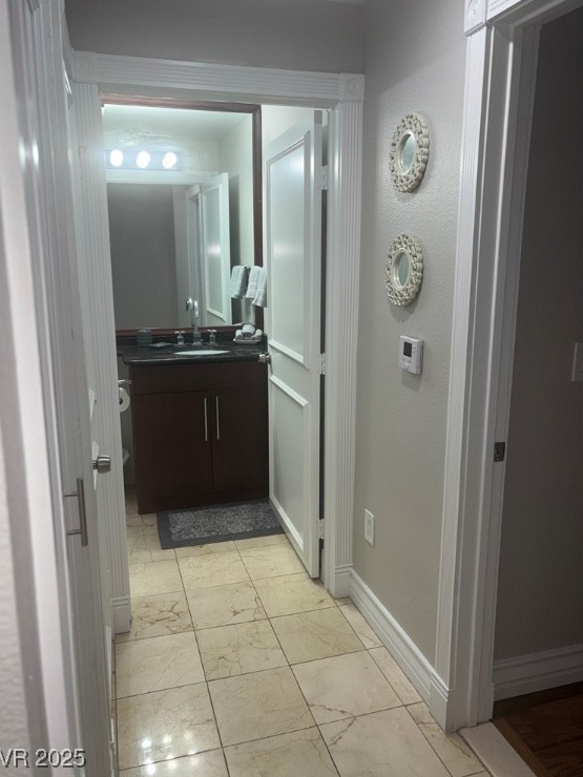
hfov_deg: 51.3
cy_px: 378
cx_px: 282
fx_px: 606
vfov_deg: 65.3
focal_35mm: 27
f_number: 1.6
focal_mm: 5.96
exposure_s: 1/37
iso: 32
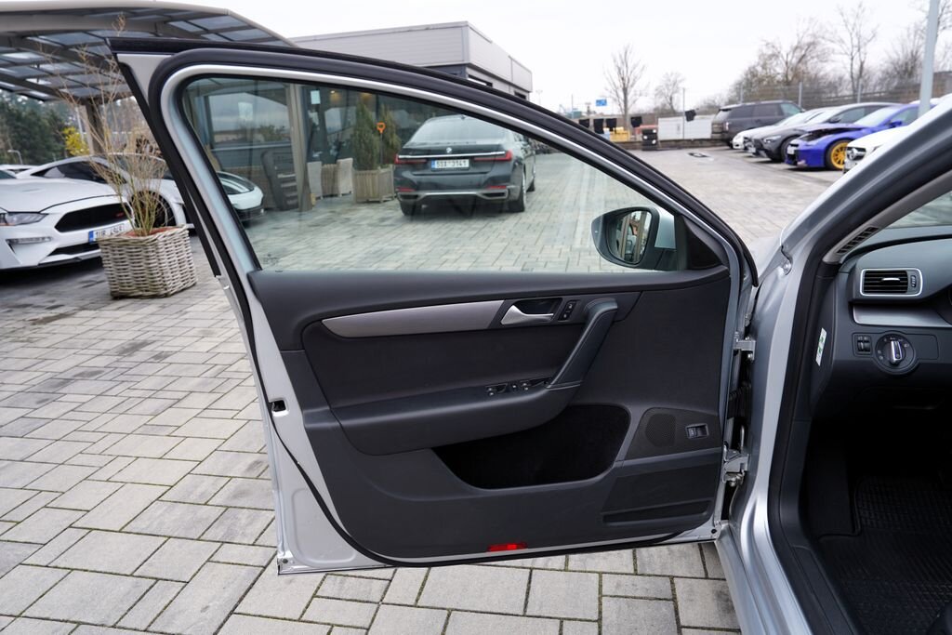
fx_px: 635
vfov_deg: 53.1
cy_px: 318
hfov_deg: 73.7
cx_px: 476
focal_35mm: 24
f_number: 4.5
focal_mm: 24
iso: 100
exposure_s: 1/80
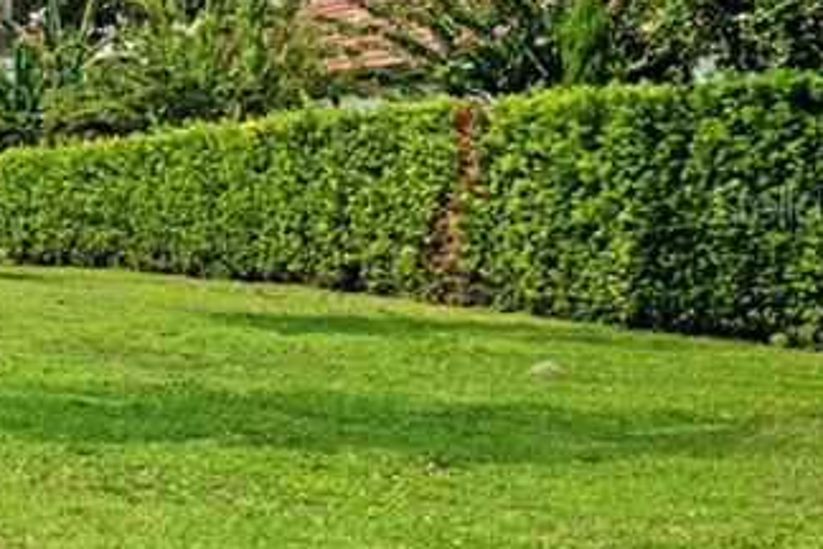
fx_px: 1920
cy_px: 203
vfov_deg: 16.2
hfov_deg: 15.3
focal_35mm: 84
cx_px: -1095
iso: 100
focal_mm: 17
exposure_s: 1/125
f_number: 9
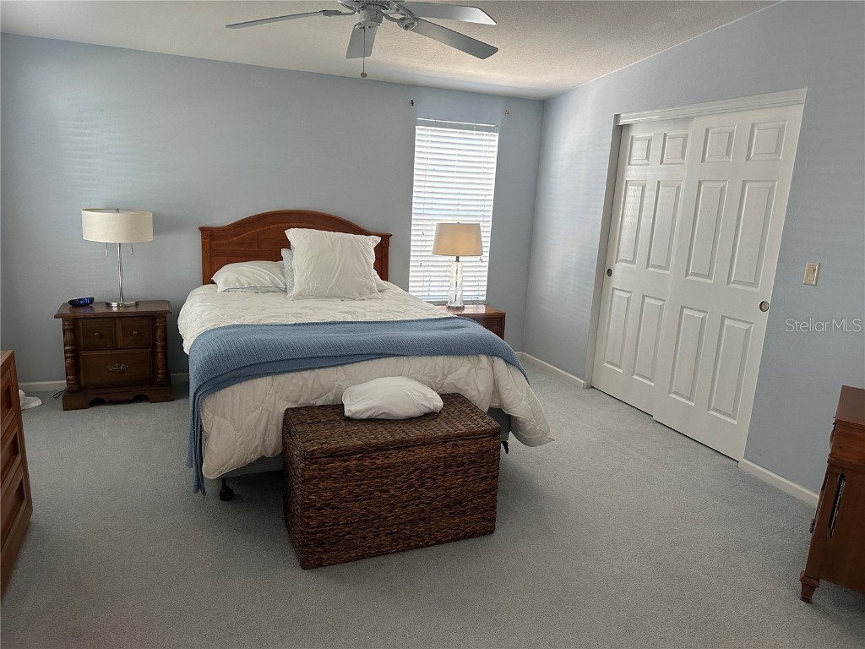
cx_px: 432
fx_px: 600
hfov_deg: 71.6
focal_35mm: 24
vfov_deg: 56.8
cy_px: 324
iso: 200
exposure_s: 1/120
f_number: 1.78
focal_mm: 6.86
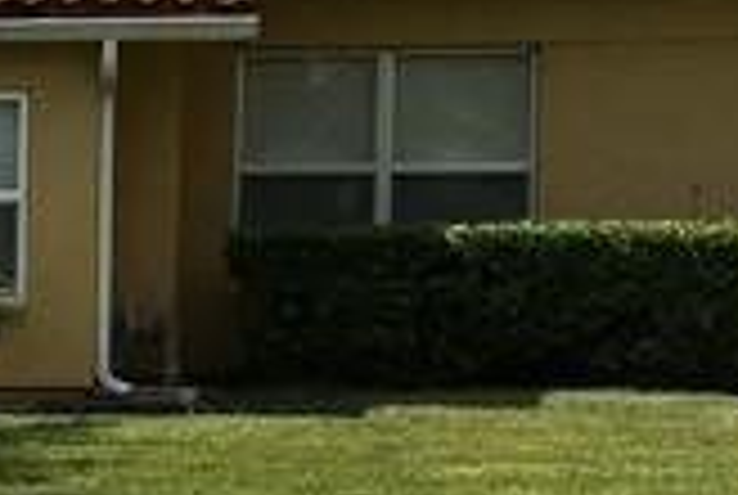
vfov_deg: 7.3
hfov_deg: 9.7
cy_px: 472
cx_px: -994
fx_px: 3861
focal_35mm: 188
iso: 25
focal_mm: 4.15
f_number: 2.2
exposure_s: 1/2404
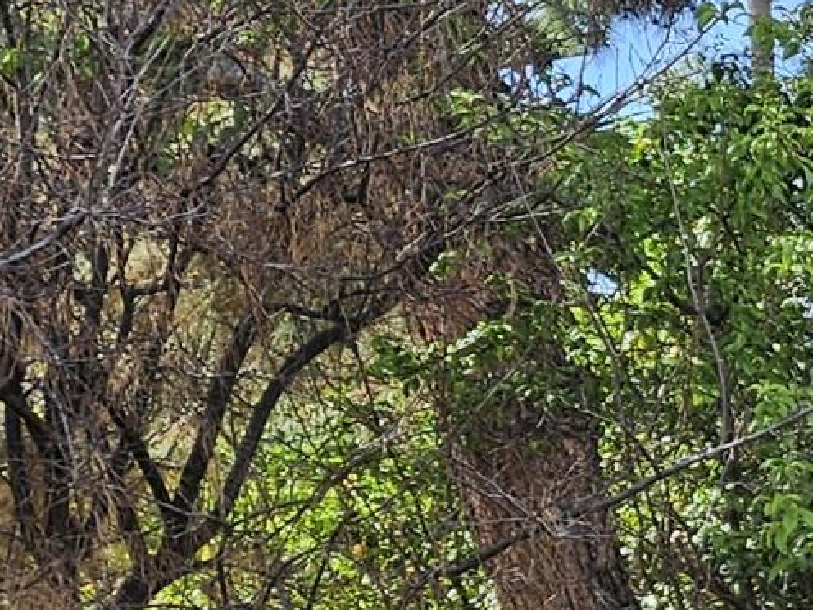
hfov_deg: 12.1
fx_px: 3265
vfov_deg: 10.5
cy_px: 772
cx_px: 1775
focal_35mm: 139
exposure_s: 1/568
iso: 25
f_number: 1.8
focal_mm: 5.4
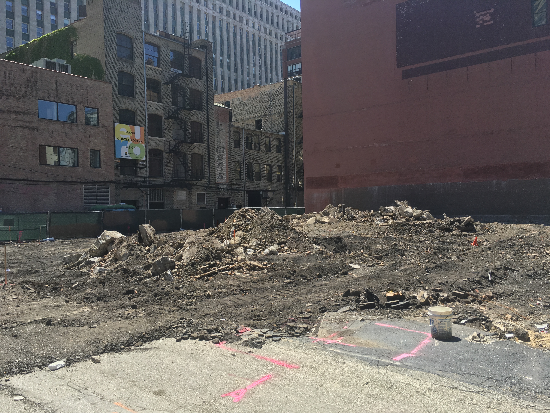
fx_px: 461
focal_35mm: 29
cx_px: 275
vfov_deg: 48.2
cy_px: 206
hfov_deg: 61.7
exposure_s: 1/746
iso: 25
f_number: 2.2
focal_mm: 4.15
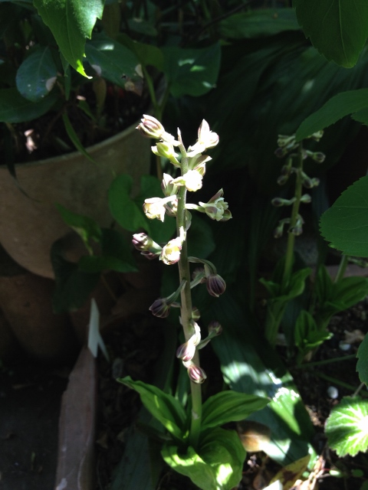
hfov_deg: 40.7
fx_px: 496
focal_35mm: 35
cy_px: 245
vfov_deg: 52.6
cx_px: 184
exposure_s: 1/126
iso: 50
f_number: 2.4
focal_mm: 4.28
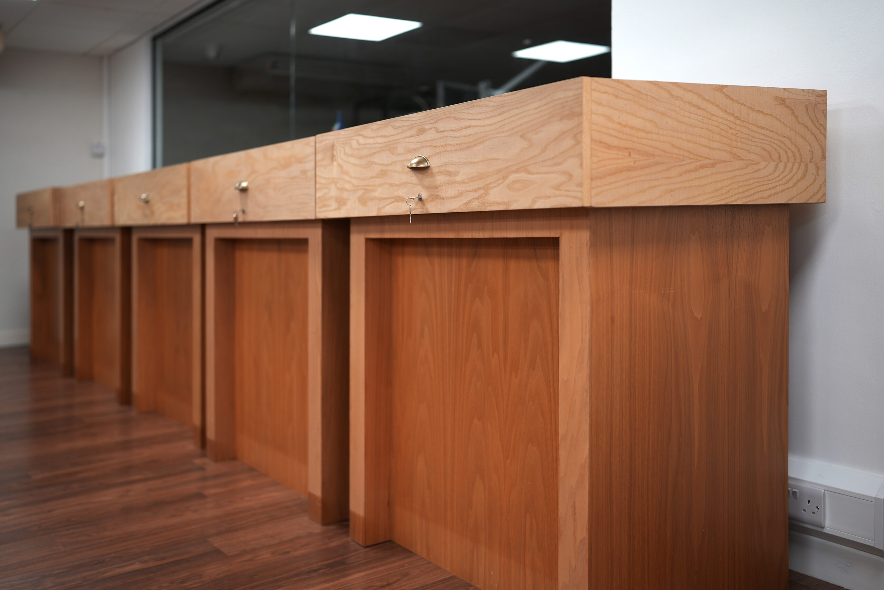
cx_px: 442
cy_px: 295
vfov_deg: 37.9
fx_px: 860
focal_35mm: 35
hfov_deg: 54.4
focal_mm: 35
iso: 100
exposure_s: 1/125
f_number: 1.4
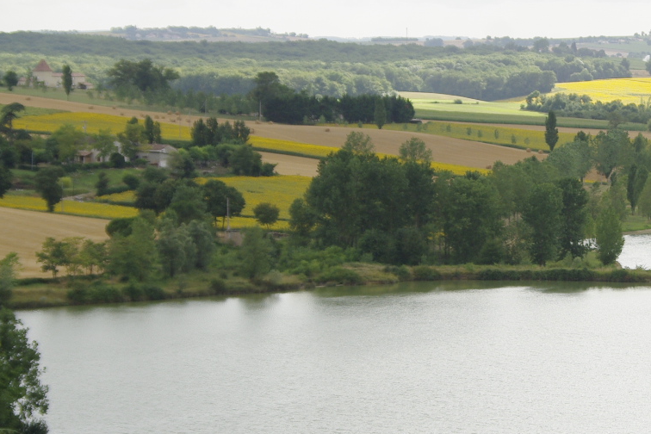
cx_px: 653
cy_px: 258
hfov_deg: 11.2
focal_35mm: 181
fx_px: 3273
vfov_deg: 7.6
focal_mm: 50
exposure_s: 1/180
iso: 200
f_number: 6.3
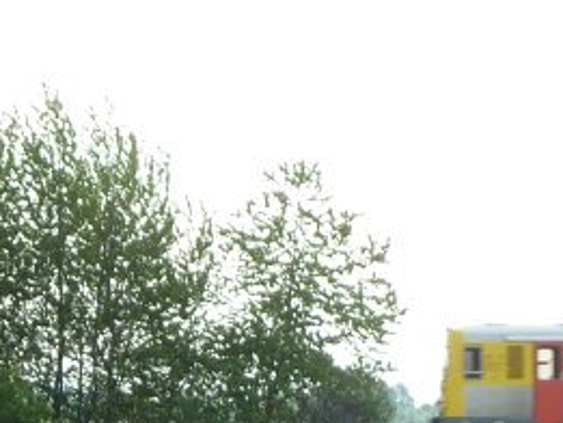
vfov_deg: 3.4
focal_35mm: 435
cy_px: 658
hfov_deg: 4.5
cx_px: 595
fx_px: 7078
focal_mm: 18.2
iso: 80
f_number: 4.4
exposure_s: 1/125
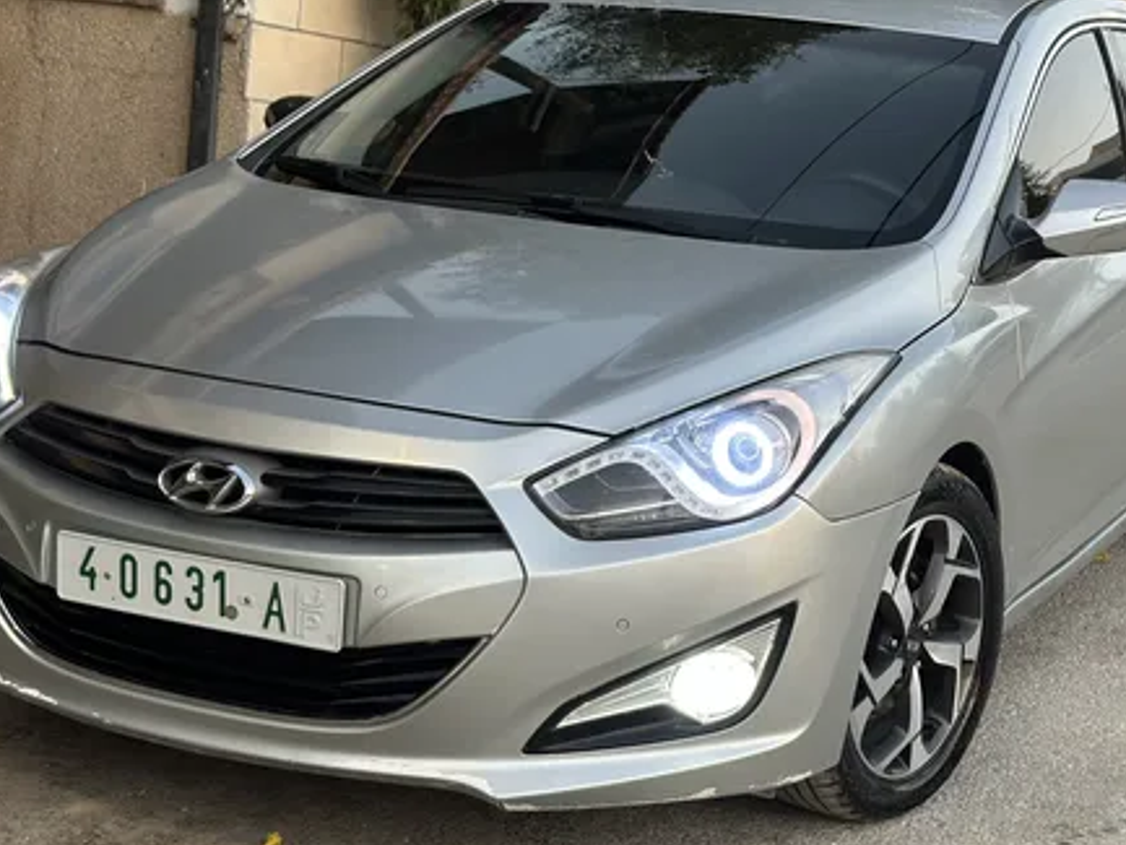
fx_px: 2310
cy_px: 458
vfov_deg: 20.7
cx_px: 736
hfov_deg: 27.3
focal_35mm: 71
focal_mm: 6.86
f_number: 1.78
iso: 80
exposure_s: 1/68
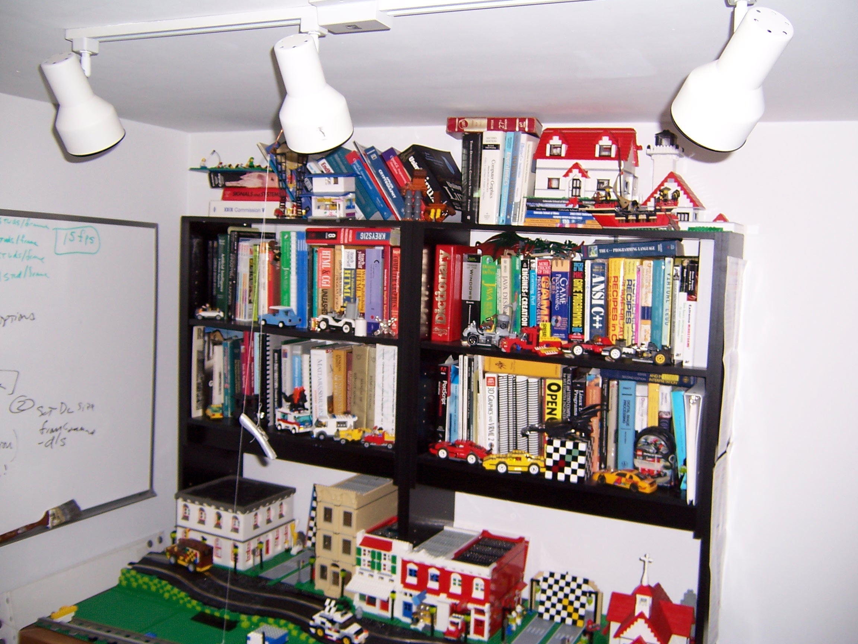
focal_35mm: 33
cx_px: 429
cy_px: 322
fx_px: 818
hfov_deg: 55.4
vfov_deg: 42.9
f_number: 2.8
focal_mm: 5.5
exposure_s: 1/60
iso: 80
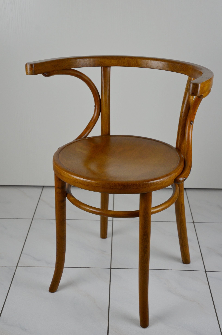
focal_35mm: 52
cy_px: 168
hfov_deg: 25.6
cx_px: 111
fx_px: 488
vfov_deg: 37.9
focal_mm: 35
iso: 360
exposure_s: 1/125
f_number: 5.6
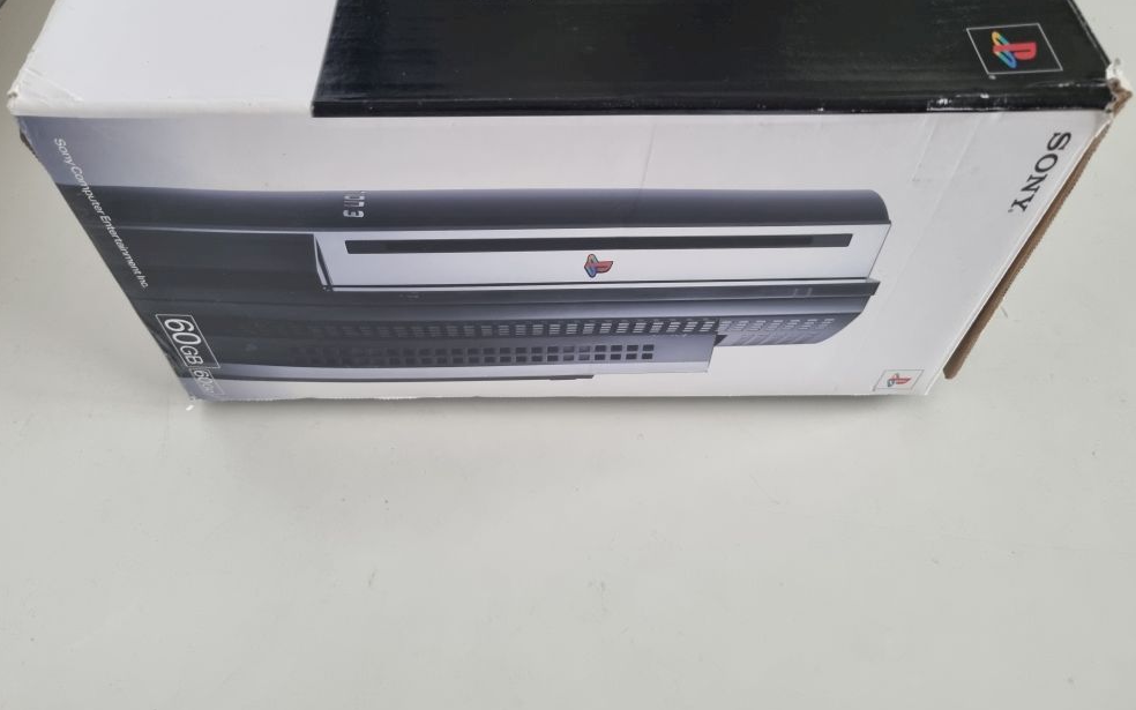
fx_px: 867
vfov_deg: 44.4
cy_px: 300
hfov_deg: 66.5
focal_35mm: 28
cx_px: 569
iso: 250
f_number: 1.8
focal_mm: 5.4
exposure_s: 1/50
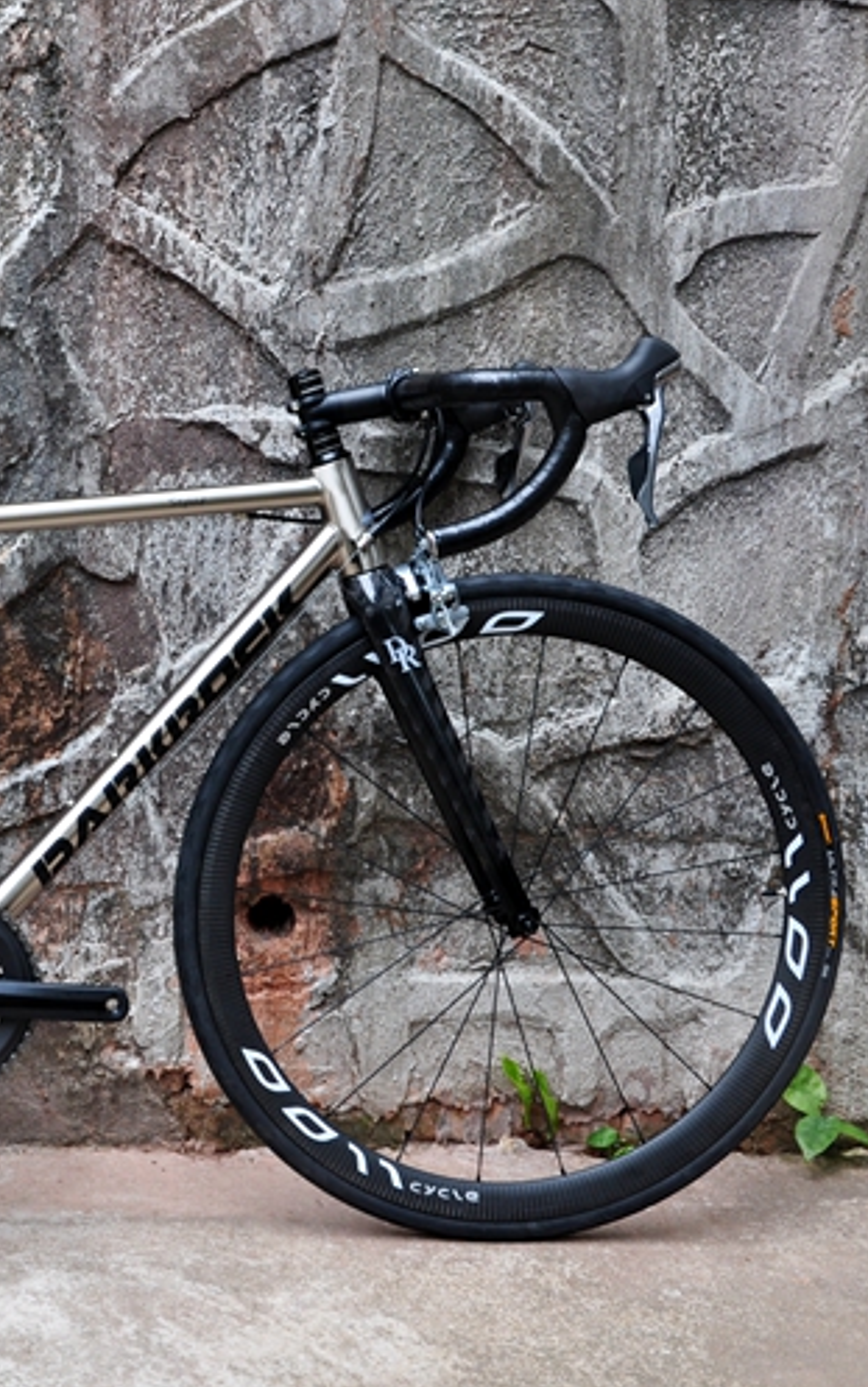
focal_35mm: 56
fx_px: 2118
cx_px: 11
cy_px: 688
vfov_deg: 36.3
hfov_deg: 22.3
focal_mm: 24
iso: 360
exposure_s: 1/60
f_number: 8
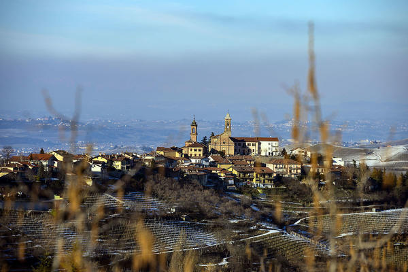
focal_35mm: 200
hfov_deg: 10.3
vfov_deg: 6.9
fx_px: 2266
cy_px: 136
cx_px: 204
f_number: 7.1
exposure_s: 1/200
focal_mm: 200
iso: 50
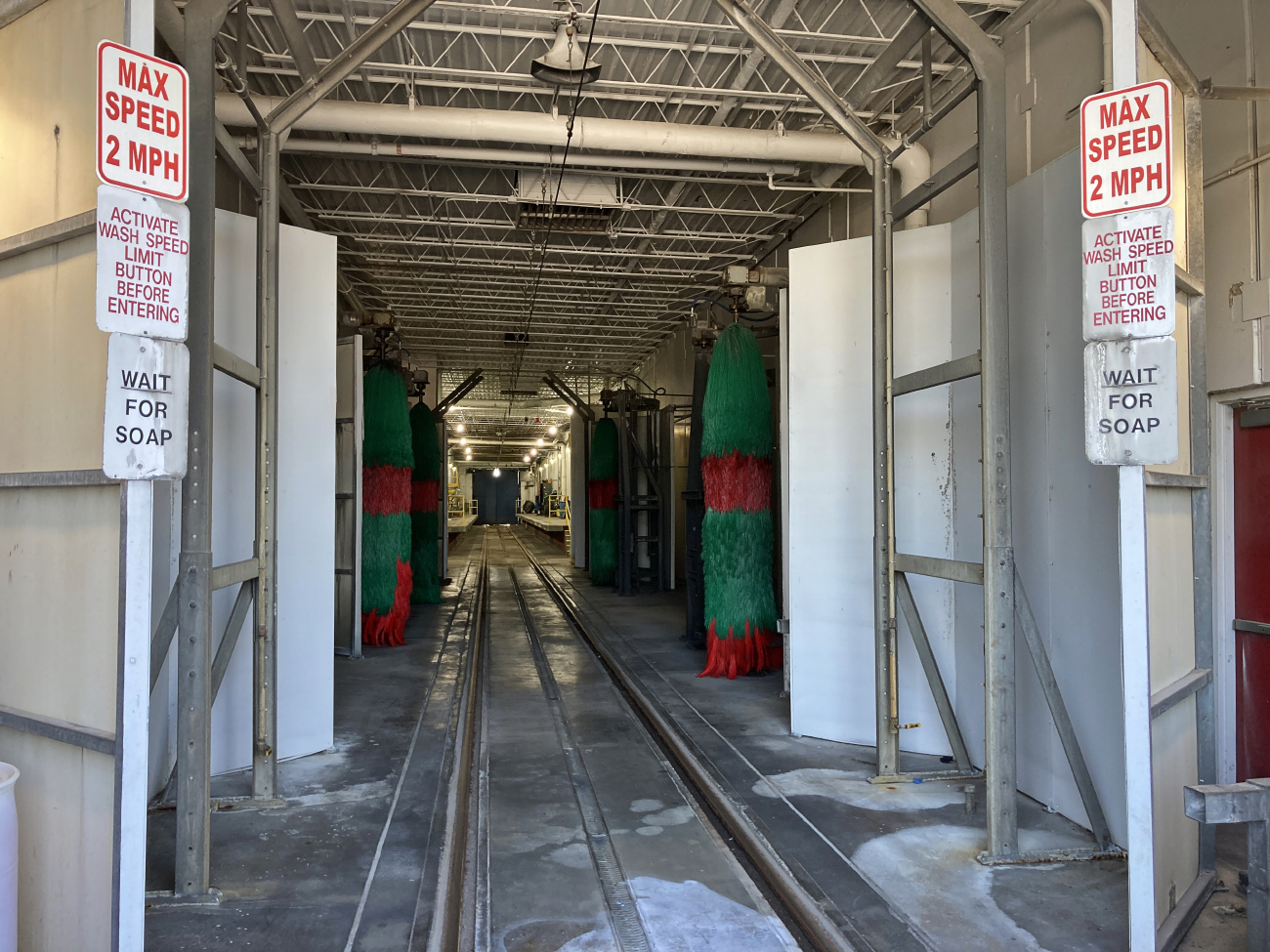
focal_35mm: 28
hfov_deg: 63.4
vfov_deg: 49.7
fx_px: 1027
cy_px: 476
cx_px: 635
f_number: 1.8
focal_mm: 3.99
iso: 80
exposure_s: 1/120
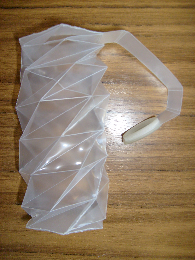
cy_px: 130
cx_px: 98
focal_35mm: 35
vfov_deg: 52.6
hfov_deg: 40.7
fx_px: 263
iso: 100
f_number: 2.8
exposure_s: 1/45
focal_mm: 5.8
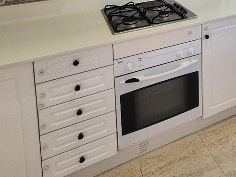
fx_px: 232
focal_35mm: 34
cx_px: 192
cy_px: -47
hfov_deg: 50.4
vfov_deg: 32.6
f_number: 2.2
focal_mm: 2.2
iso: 50
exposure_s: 1/50
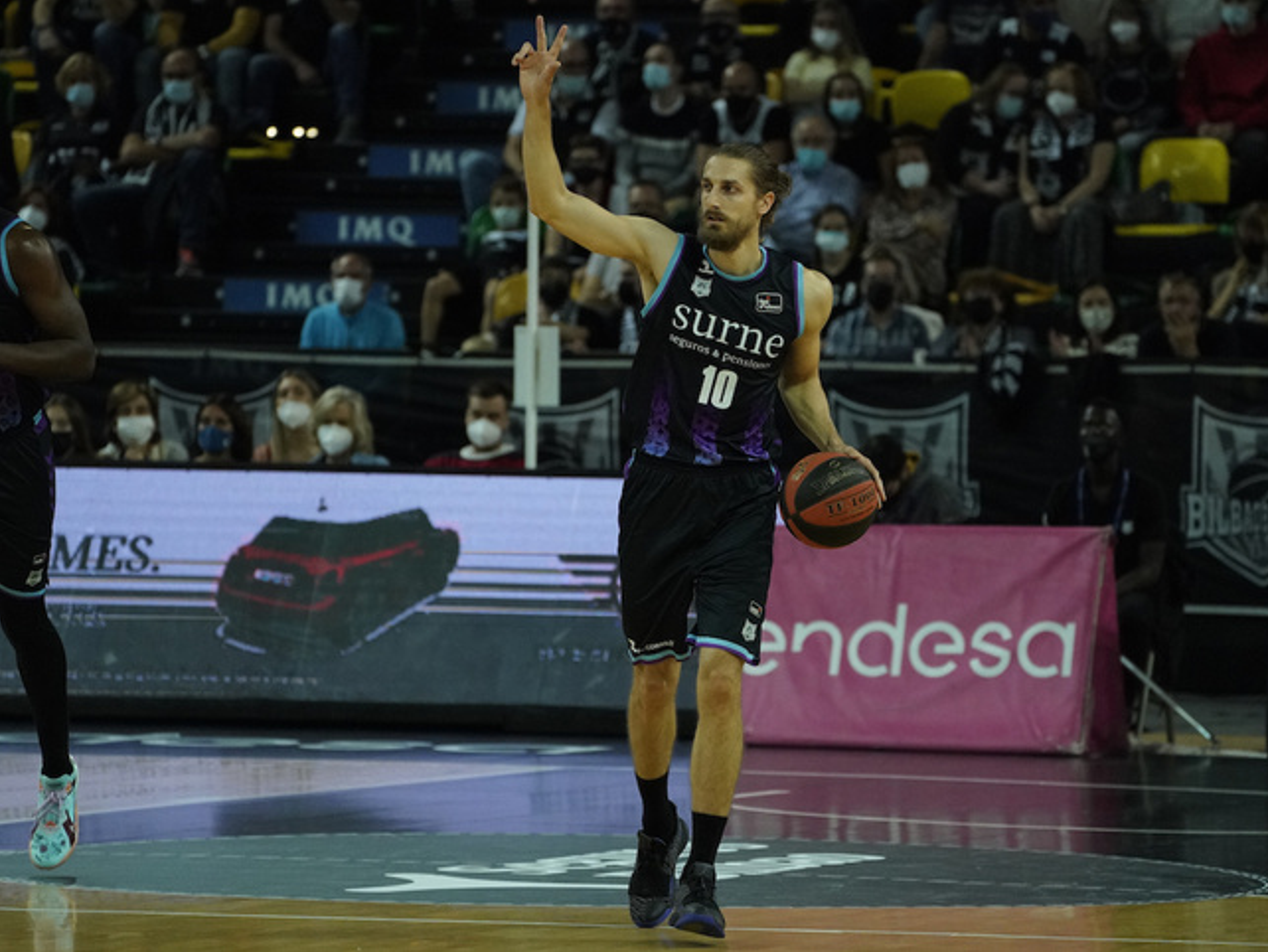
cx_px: 638
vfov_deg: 5.4
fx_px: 10077
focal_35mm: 275
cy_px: 476
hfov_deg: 7.2
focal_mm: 253
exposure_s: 1/1000
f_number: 5.6
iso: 8000
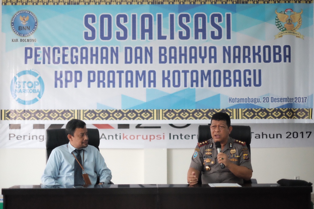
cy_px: 104
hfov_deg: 37.5
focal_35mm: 53
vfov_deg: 25.5
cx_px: 157
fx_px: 462
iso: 6400
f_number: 1.4
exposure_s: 1/2000
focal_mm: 35
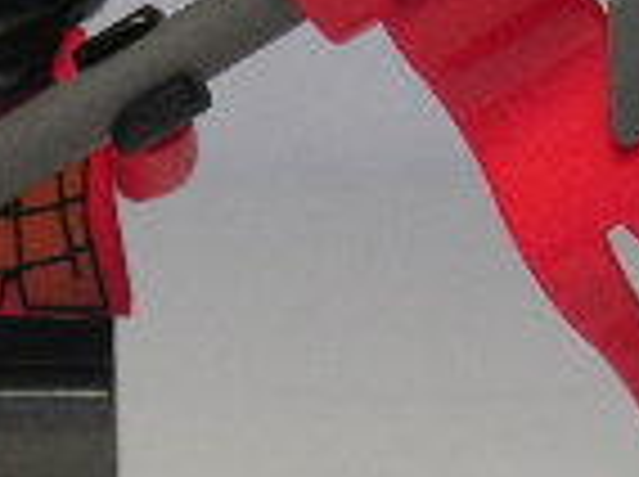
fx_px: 5344
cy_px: 122
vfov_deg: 5.1
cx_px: 182
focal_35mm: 290
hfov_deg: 6.8
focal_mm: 15
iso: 80
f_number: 3.5
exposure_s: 1/90
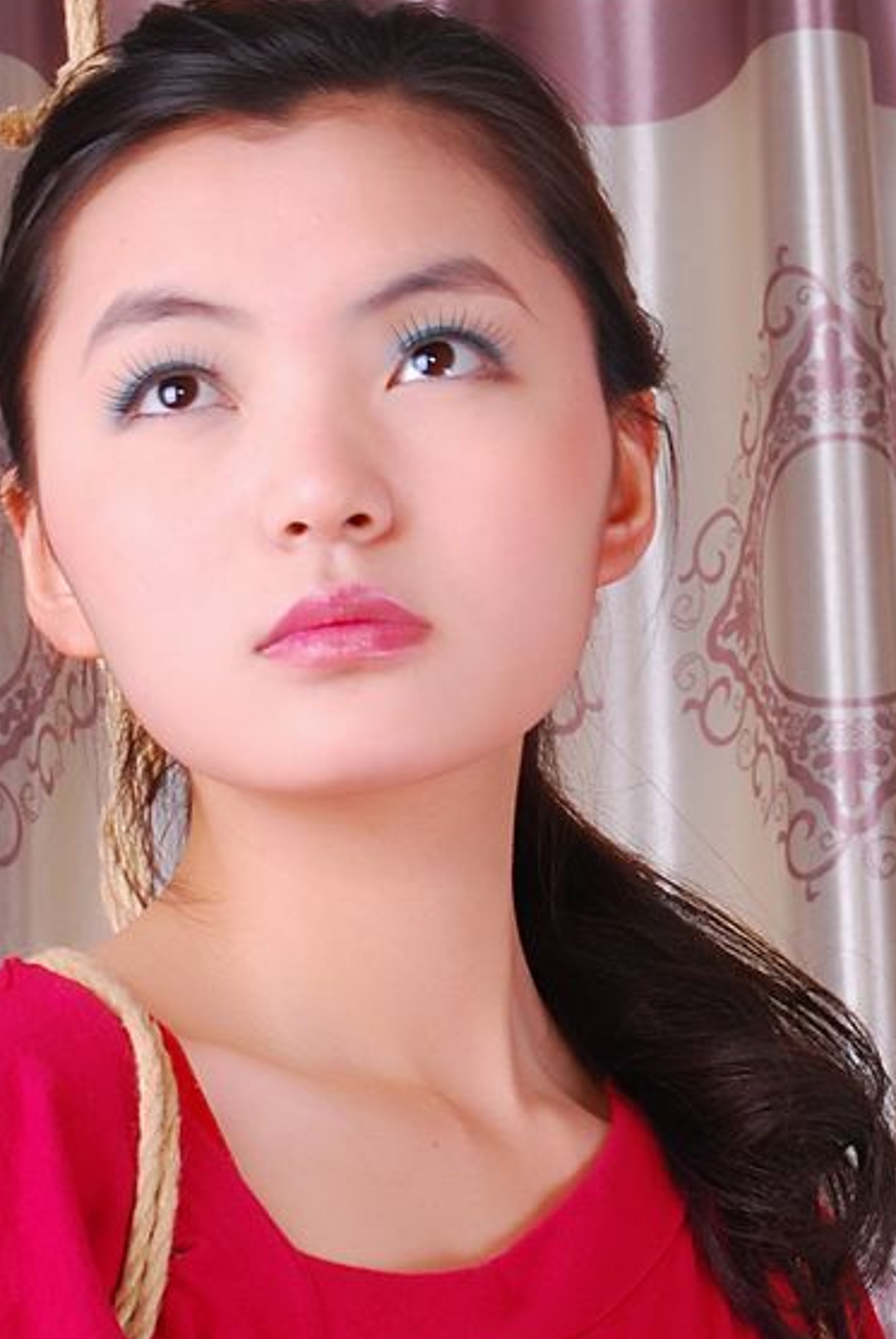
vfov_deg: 9.2
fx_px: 8336
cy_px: 978
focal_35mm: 224
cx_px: 287
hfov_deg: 6.2
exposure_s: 1/8
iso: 160
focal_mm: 52
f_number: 9
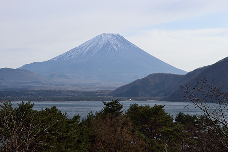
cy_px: 76
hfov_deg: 31.9
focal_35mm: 63
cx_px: 114
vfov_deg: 21.6
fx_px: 399
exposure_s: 1/60
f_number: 8
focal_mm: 42
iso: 100
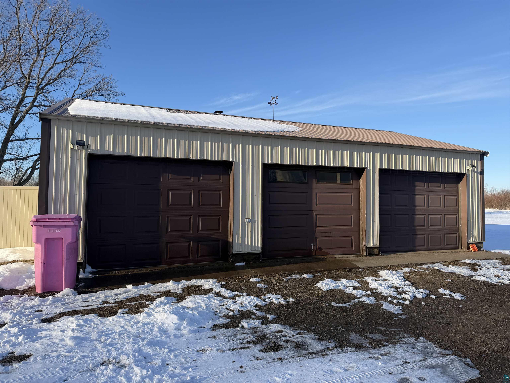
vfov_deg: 56.8
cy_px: 192
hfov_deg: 71.6
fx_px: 354
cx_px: 255
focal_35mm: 24
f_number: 1.78
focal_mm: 6.76
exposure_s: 1/2232
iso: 80
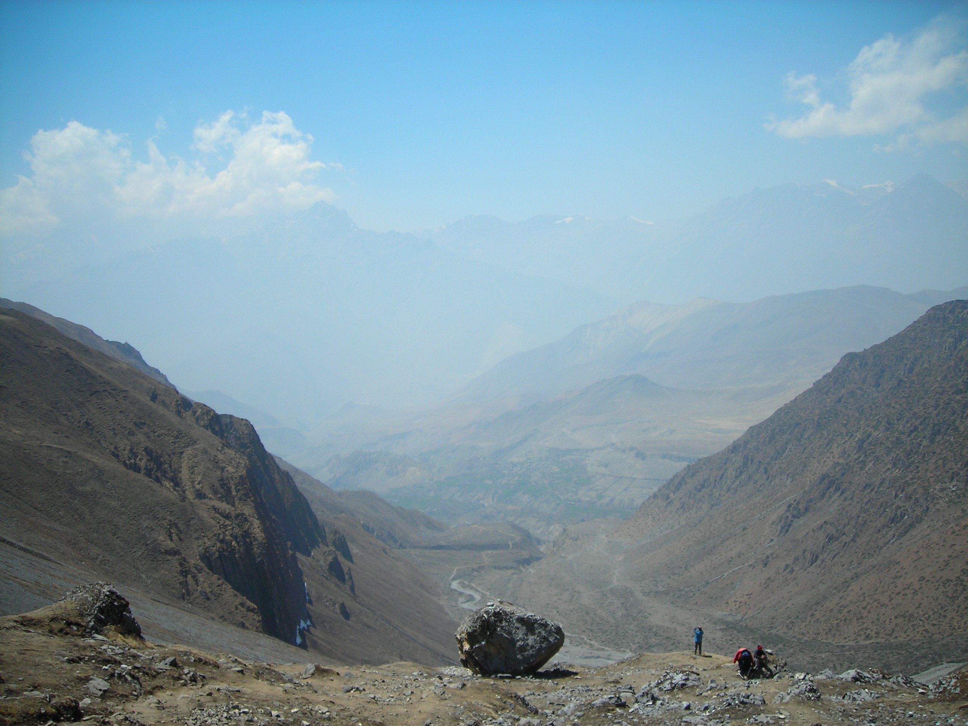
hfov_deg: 49.0
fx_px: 1063
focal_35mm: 38
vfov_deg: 37.7
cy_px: 363
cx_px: 484
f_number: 6.4
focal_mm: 6.3
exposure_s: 1/197
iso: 50
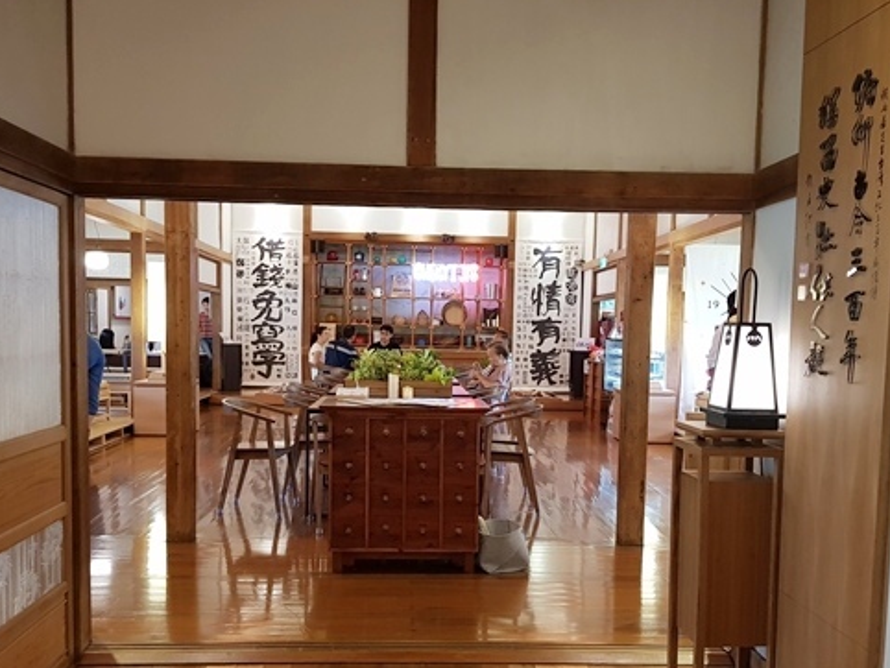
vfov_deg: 41.6
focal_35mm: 34
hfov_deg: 53.9
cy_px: 411
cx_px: 421
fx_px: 875
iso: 160
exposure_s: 1/30
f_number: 1.7
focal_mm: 4.3
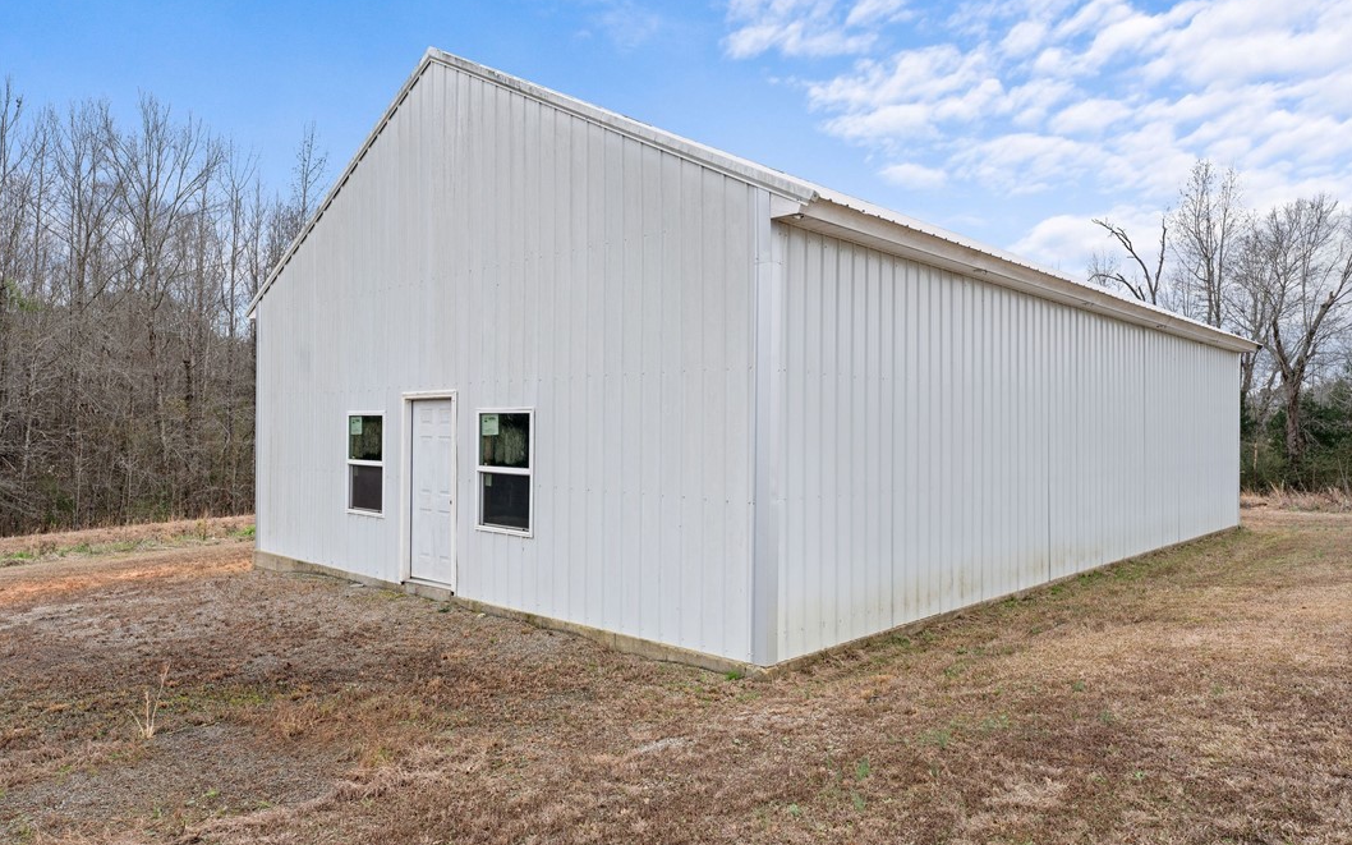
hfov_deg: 74.9
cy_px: 425
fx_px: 882
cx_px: 663
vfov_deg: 51.2
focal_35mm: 24
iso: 100
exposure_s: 1/30
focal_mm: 22.9
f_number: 8
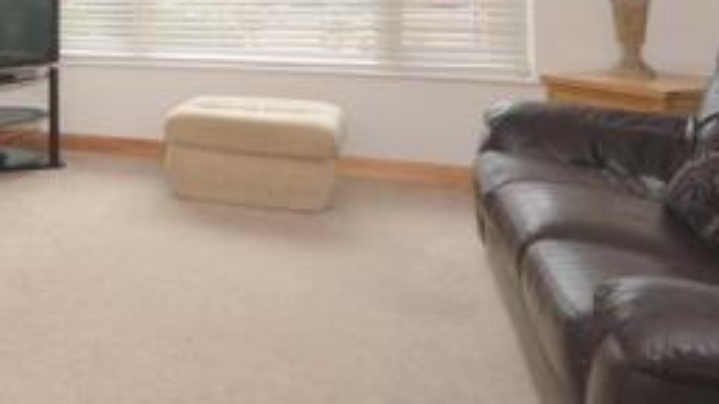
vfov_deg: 26.9
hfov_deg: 40.0
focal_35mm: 40
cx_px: -89
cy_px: -57
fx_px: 762
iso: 100
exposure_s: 1/6
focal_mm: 10
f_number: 4
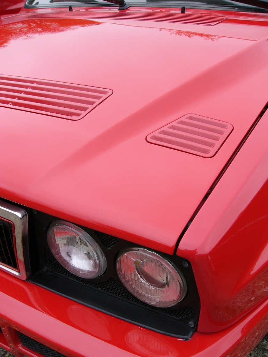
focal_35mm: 36
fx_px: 372
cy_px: 178
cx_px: 134
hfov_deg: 39.7
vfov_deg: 51.4
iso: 50
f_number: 4
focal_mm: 6
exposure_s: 1/125
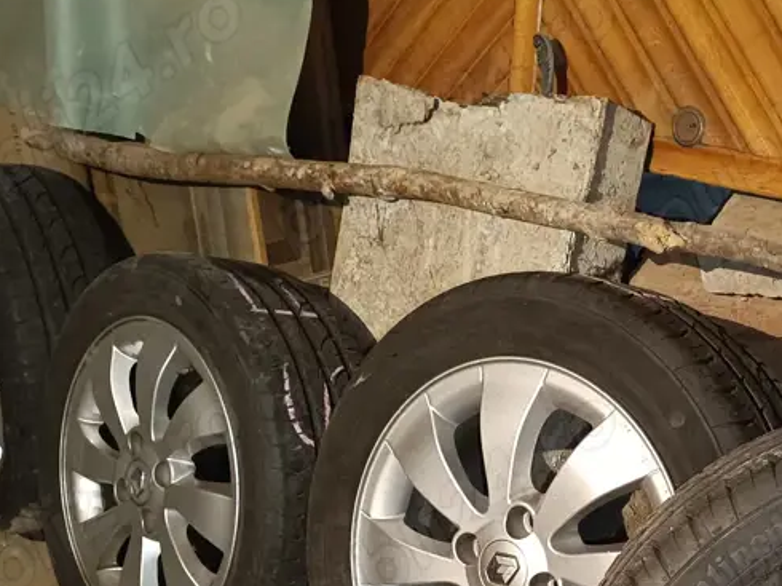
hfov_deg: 37.5
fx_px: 1106
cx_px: 629
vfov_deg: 28.2
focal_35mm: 49
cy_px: 556
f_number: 1.88
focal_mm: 5.59
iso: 1835
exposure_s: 1/25
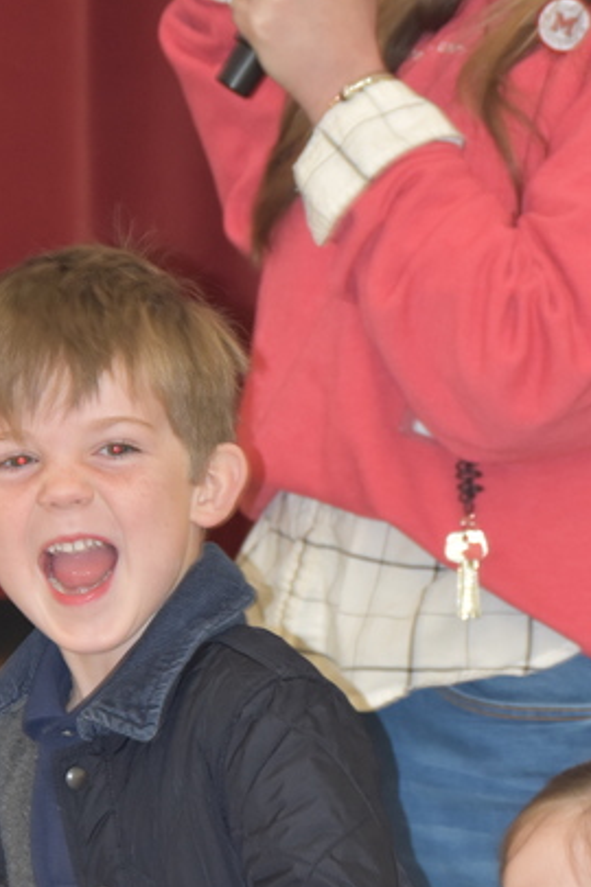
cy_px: 670
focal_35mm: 425
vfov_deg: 4.8
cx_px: 113
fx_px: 10465
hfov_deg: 3.2
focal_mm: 112
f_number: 4.8
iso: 800
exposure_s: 1/60
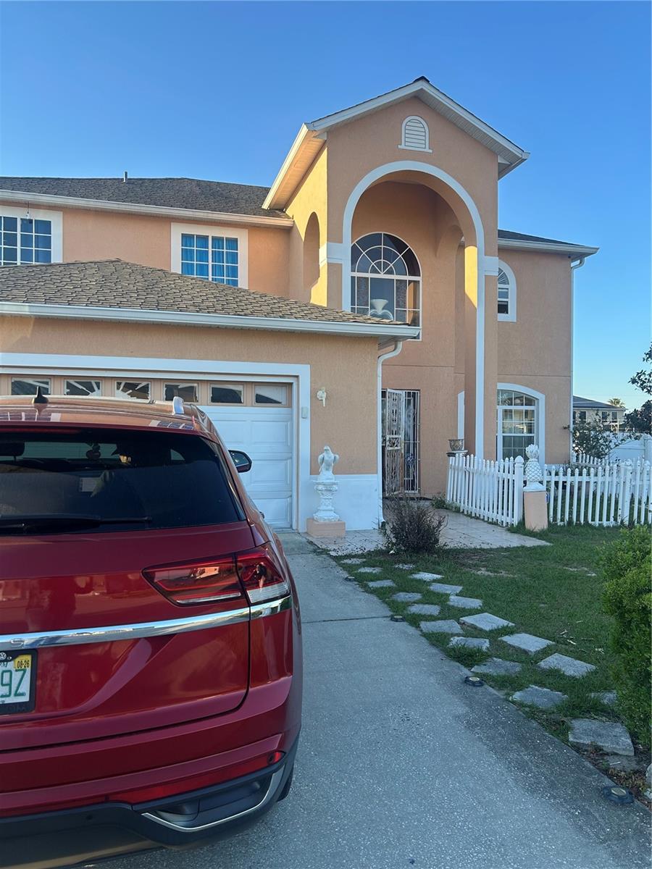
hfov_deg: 53.1
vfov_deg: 67.3
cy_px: 434
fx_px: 653
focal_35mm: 26
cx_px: 326
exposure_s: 1/1019
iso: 50
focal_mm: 5.7
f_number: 1.5
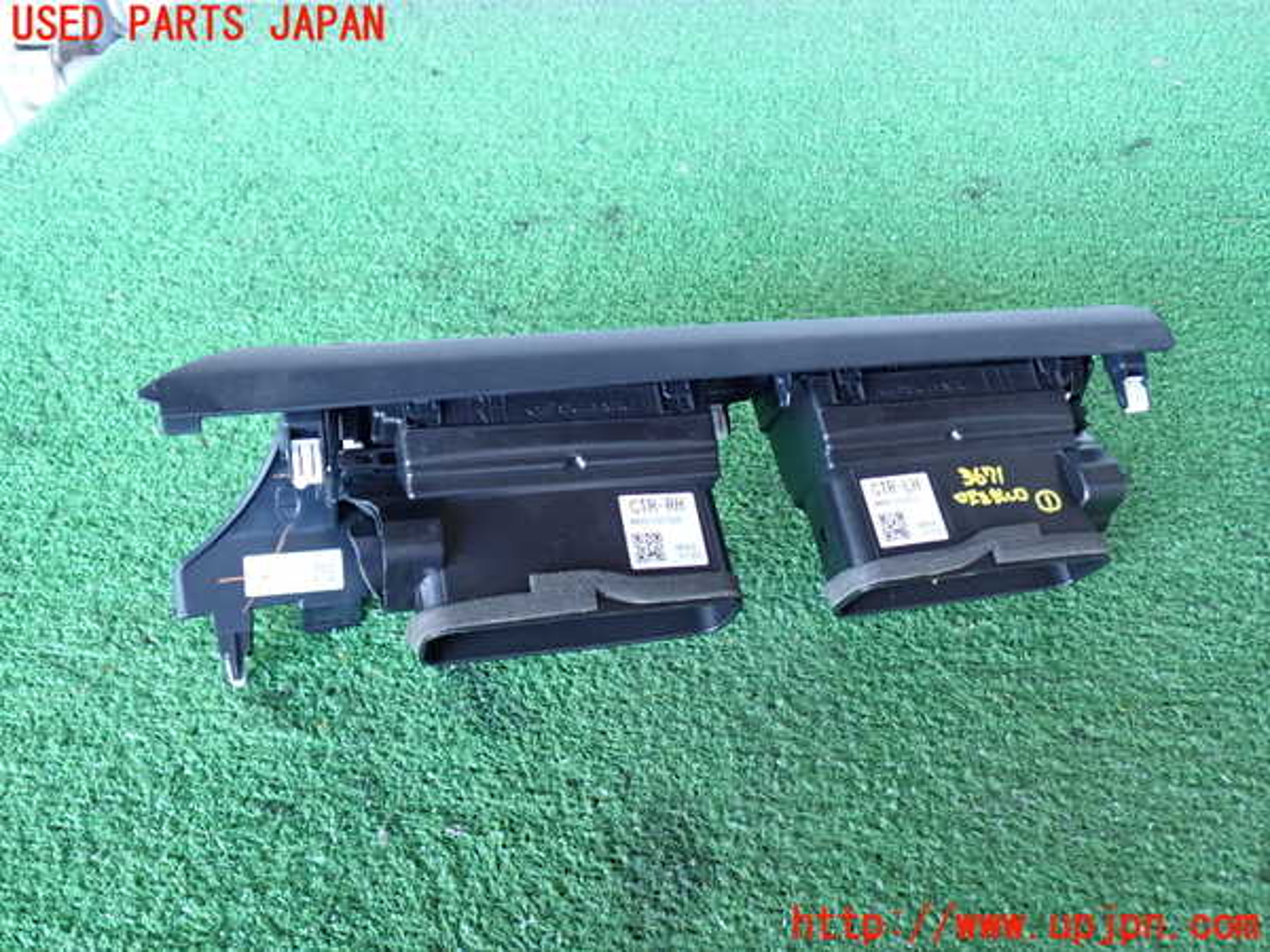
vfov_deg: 46.8
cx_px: 635
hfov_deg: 60.0
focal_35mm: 30
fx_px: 1101
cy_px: 476
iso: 320
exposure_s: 1/30
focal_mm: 5.4
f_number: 2.3
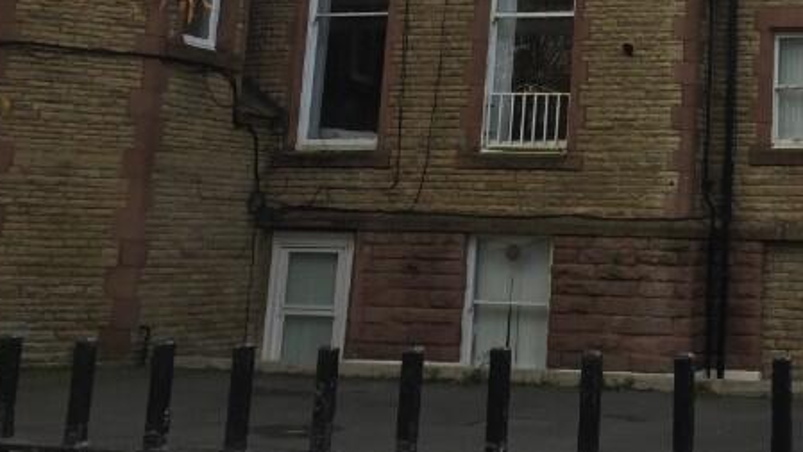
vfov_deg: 16.1
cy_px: -93
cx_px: 774
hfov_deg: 27.9
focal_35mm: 72
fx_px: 1534
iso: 32
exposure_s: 1/842
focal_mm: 4.15
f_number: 2.2
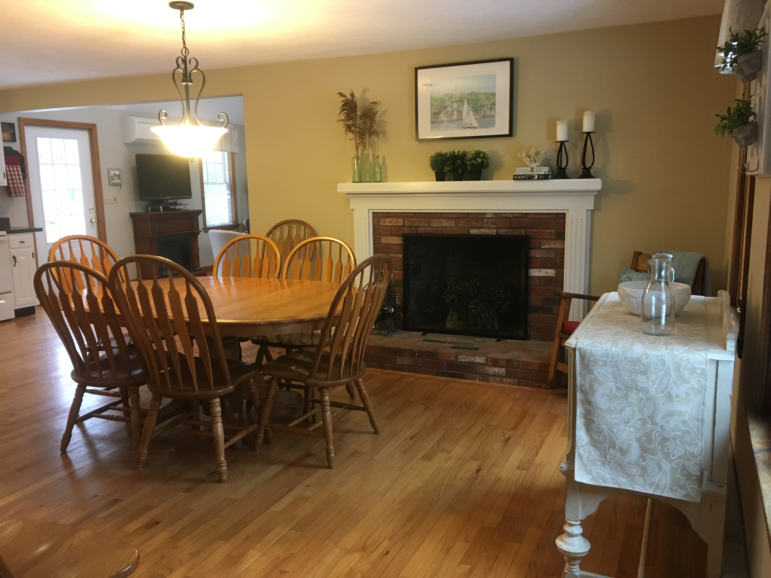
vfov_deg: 48.2
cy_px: 289
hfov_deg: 61.7
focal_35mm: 29
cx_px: 386
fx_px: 646
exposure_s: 1/30
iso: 125
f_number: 2.2
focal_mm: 4.15
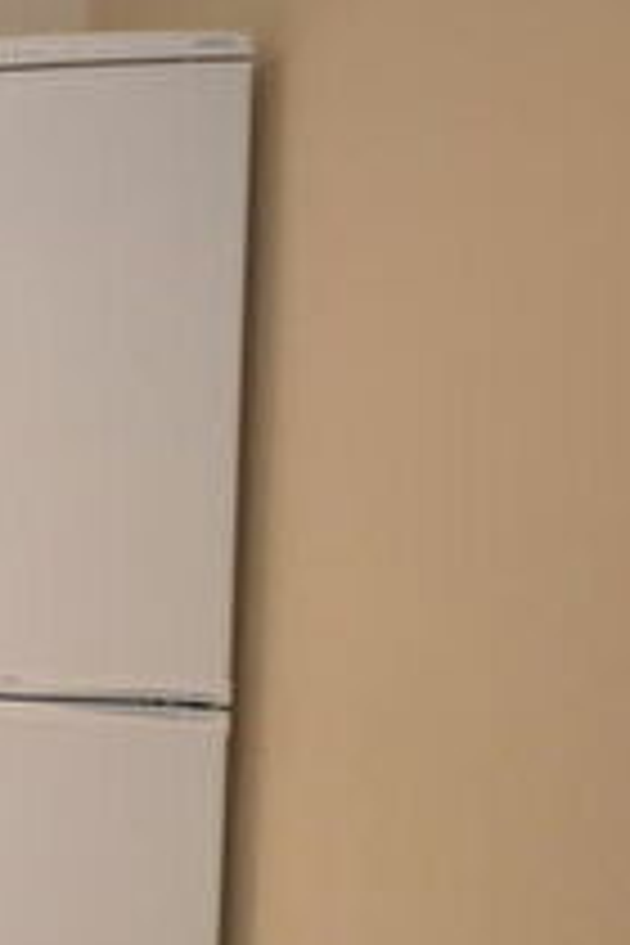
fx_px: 1312
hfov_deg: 15.1
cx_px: -886
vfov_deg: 39.5
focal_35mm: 50
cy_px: 538
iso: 800
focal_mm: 10
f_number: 4
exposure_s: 1/30
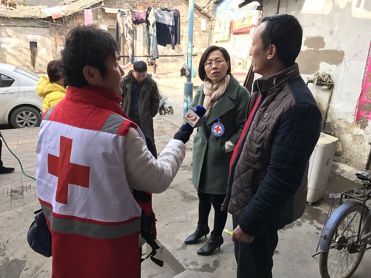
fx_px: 300
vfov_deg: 49.7
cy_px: 139
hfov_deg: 63.5
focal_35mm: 28
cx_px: 186
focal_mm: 3.99
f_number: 1.8
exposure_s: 1/118
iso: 20
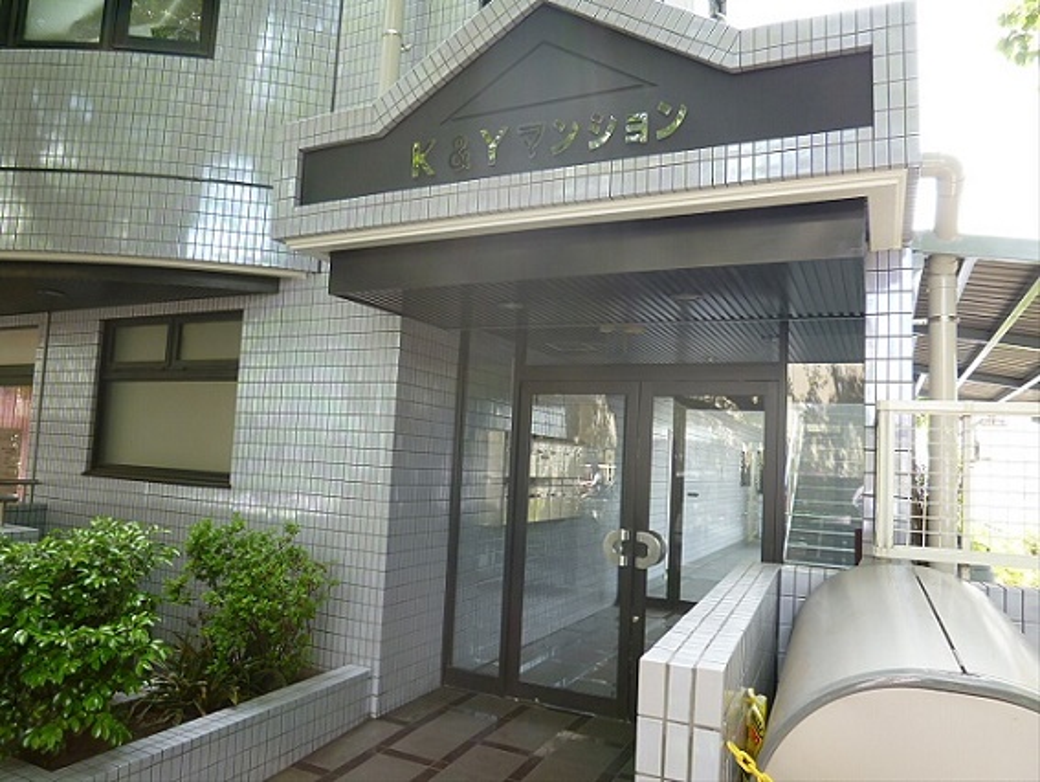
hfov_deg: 71.6
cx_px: 520
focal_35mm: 24
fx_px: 722
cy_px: 391
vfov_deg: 56.9
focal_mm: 4.3
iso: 100
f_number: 2.5
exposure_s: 1/80
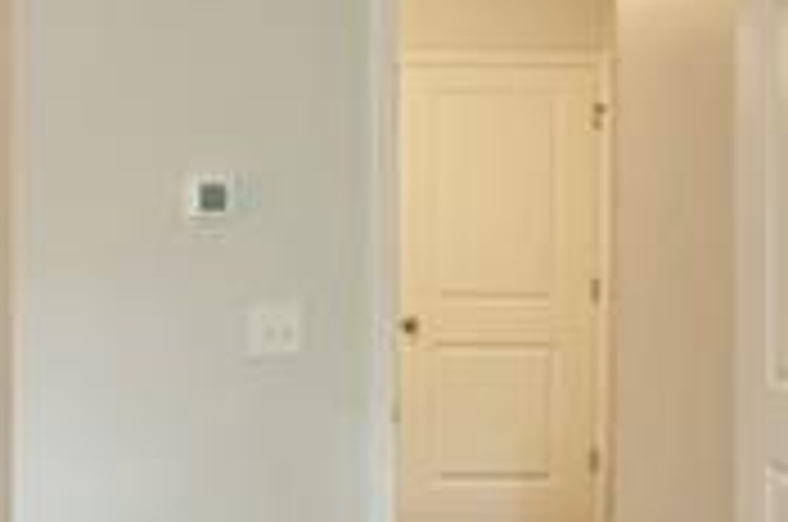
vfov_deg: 16.6
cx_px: 45
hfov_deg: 24.0
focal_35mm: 82
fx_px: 1792
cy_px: 227
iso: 400
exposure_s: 1/30
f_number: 4
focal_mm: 14
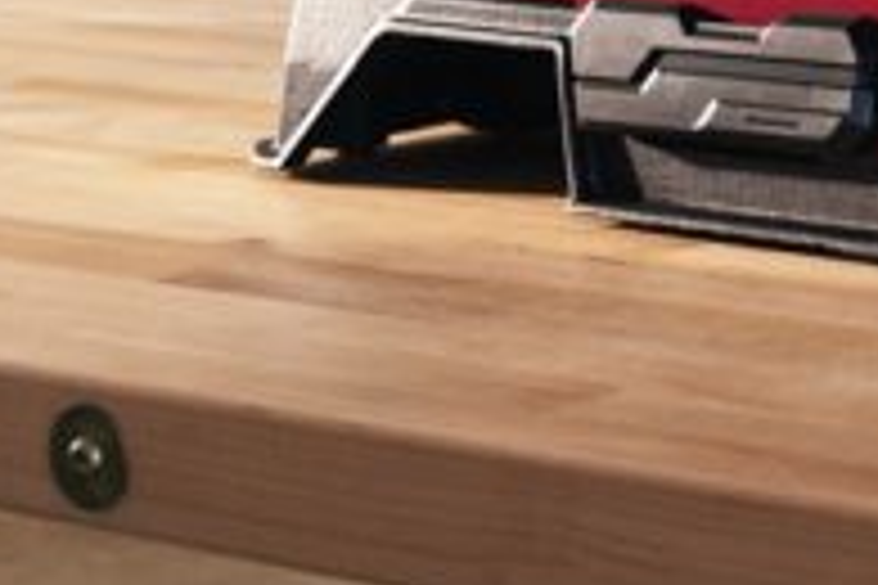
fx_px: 4170
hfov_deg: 11.8
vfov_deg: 7.9
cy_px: -216
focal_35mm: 171
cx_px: 1072
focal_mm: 53
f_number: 5.6
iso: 3200
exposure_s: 1/160
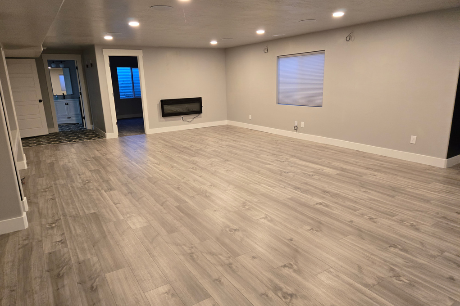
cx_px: 230
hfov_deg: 73.8
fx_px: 307
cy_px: 153
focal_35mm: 24
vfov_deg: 53.1
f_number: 1.8
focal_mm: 5.4
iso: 640
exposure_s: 1/120
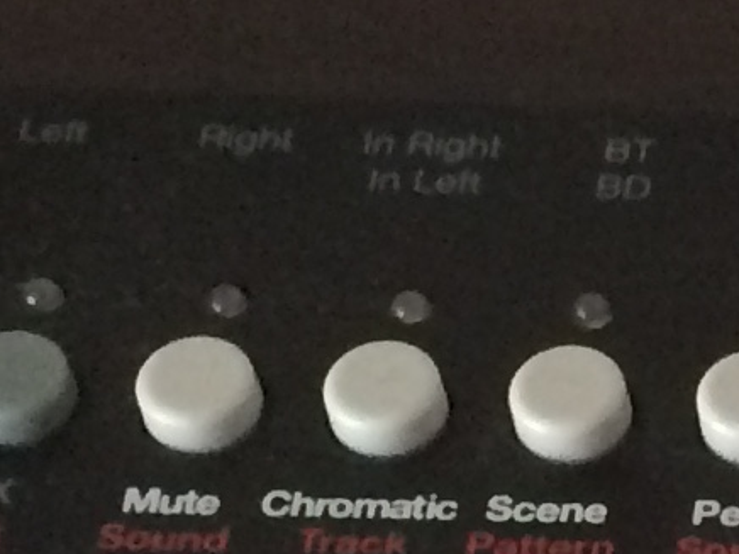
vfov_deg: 6.8
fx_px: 4633
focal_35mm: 217
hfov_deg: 8.5
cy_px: 732
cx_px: 1627
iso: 200
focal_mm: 4.15
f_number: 2.2
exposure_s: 1/30
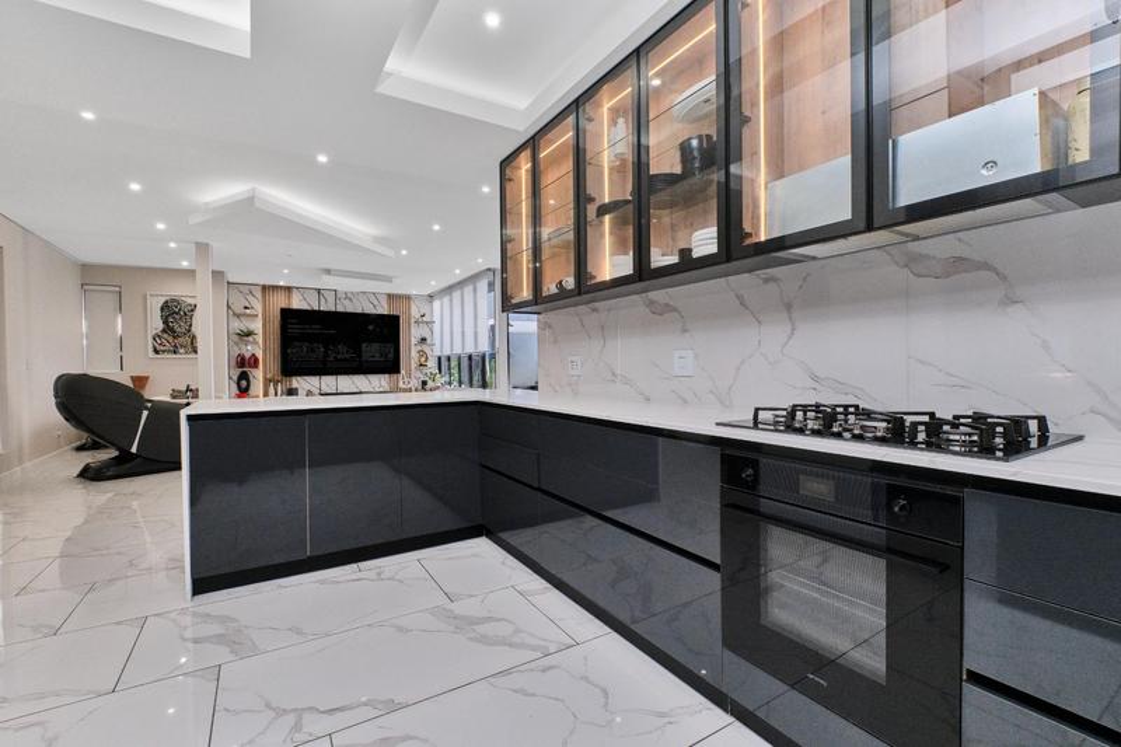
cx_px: 560
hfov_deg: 100.4
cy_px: 374
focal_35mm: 15
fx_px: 467
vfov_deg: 77.3
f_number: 10
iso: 800
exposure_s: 1/100
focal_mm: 10
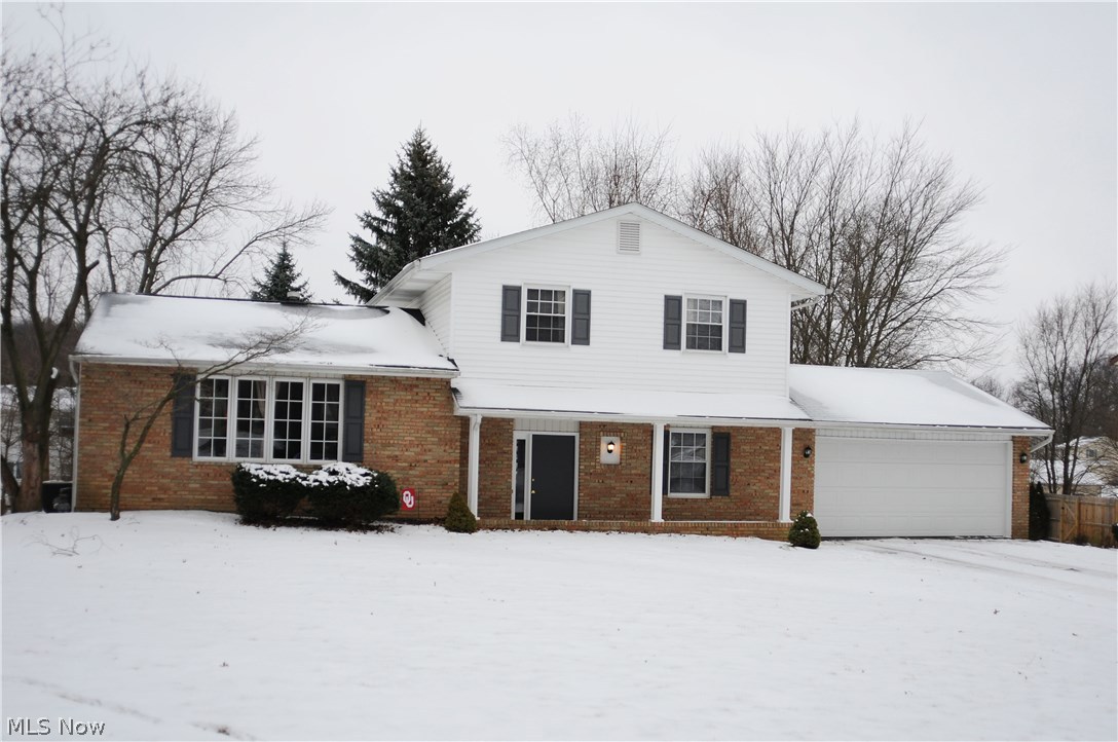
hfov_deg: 53.2
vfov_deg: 36.8
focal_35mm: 36
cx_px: 559
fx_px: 1116
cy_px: 371
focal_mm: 24
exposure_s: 1/1600
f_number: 2.8
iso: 250
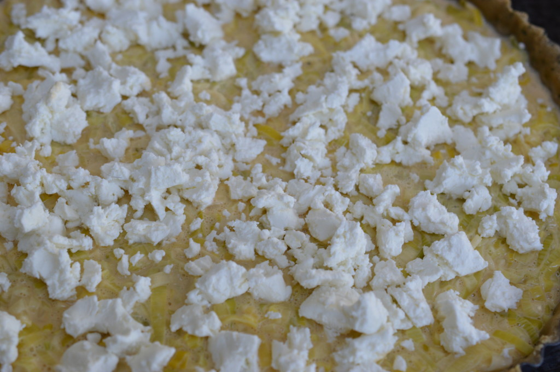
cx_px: 280
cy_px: 186
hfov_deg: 33.4
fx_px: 932
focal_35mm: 60
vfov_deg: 22.6
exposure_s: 1/100
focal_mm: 40
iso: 400
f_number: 5
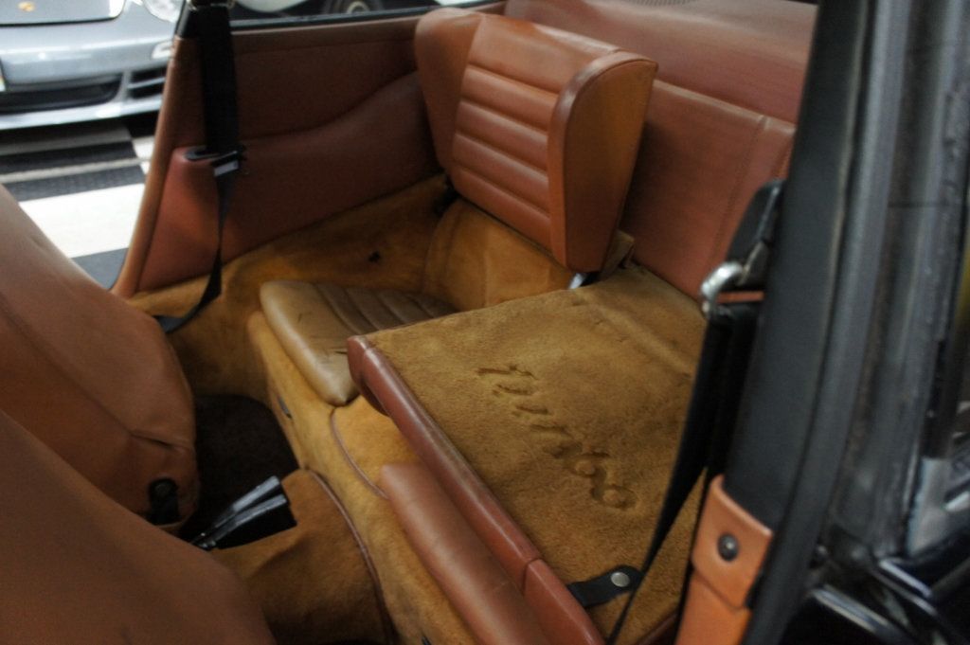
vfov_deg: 47.9
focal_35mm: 27
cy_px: 322
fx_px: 727
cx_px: 485
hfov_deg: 67.4
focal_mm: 18
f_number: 3.5
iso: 1600
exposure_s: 1/50
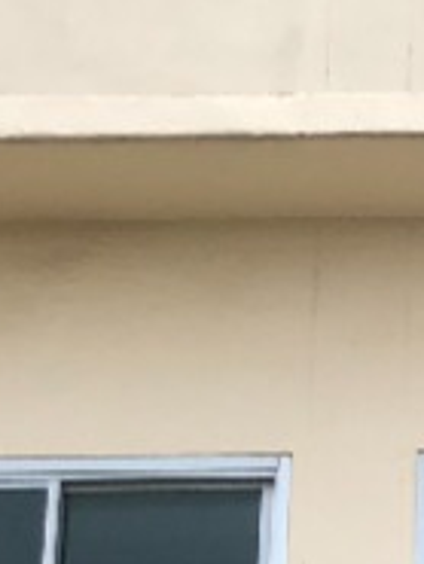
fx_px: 2463
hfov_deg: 8.7
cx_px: 1095
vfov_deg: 12.0
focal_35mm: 151
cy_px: 1030
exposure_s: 1/2433
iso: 20
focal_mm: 3.99
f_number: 1.8
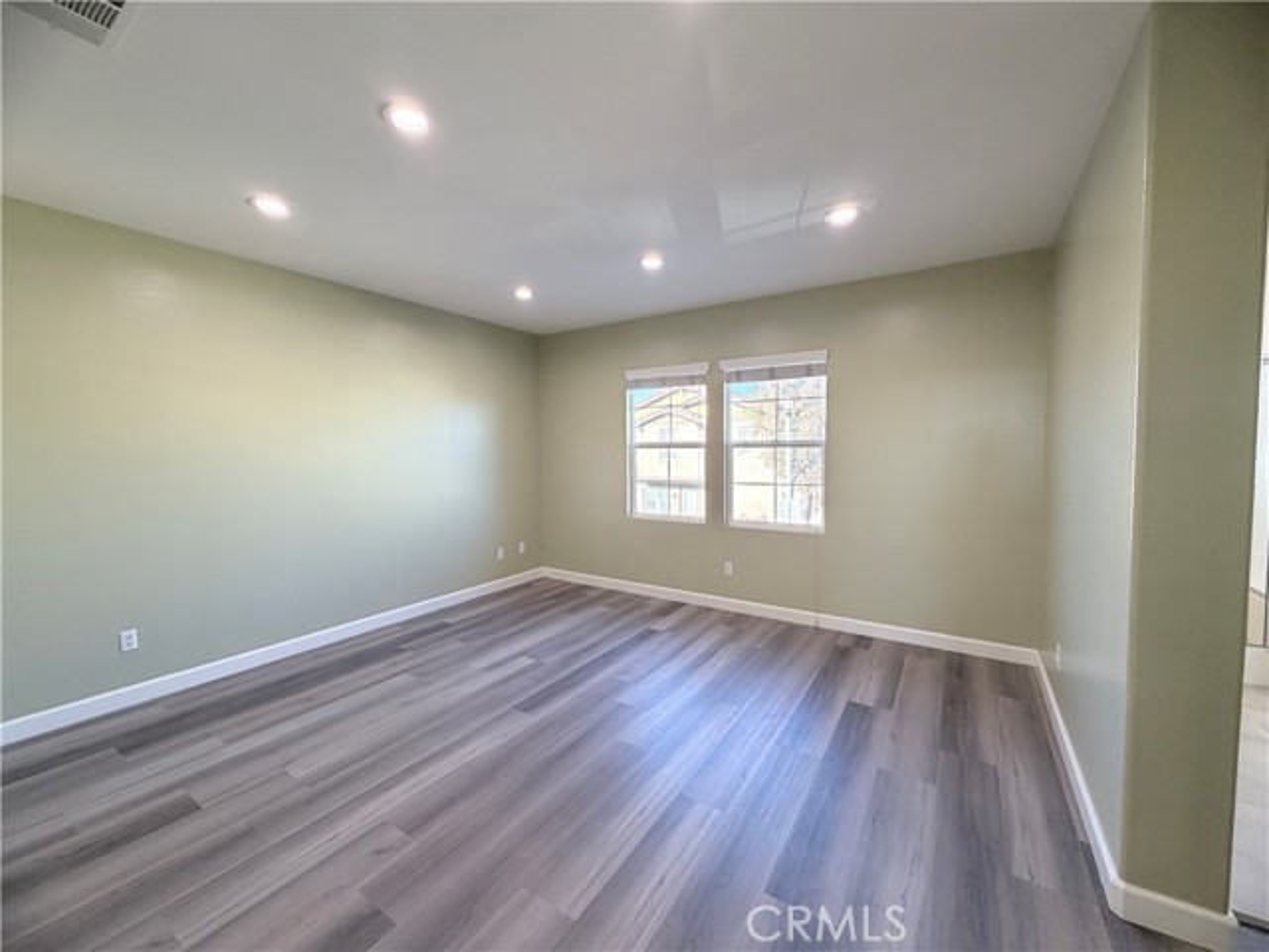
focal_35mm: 14
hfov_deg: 102.1
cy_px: 476
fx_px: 513
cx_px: 634
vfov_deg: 85.7
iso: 250
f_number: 2.2
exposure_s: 1/120
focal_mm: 2.22
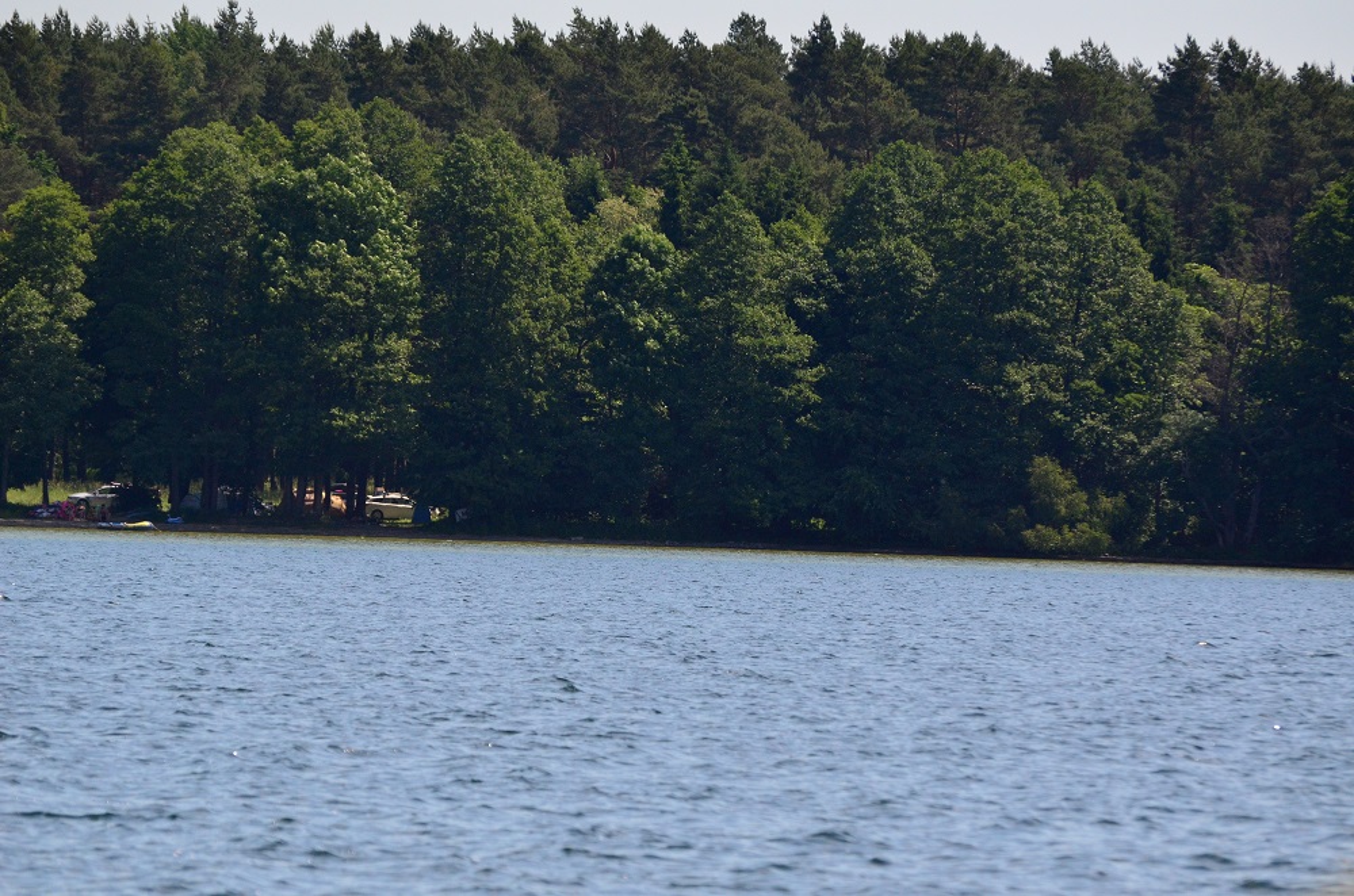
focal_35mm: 255
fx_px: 9569
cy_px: 448
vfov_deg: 5.4
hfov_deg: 8.1
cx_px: 677
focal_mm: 170
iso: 1000
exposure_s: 1/8000
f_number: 5
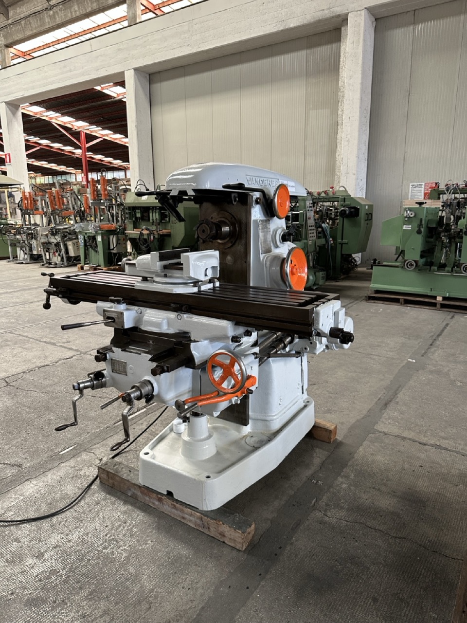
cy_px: 312
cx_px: 234
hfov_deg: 56.8
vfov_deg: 71.6
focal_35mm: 24
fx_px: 432
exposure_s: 1/98
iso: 250
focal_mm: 6.86
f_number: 1.78
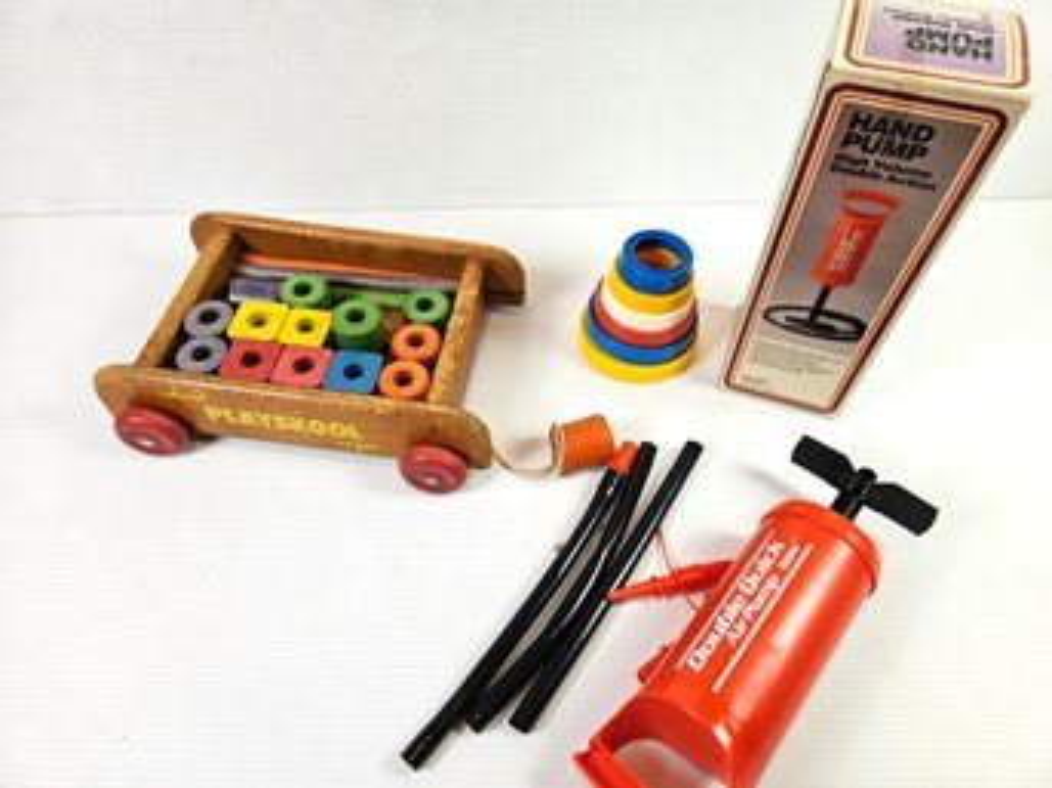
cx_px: 526
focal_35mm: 23
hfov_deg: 73.9
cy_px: 394
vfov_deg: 58.8
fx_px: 699
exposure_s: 1/120
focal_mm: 5.4
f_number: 1.8
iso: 100
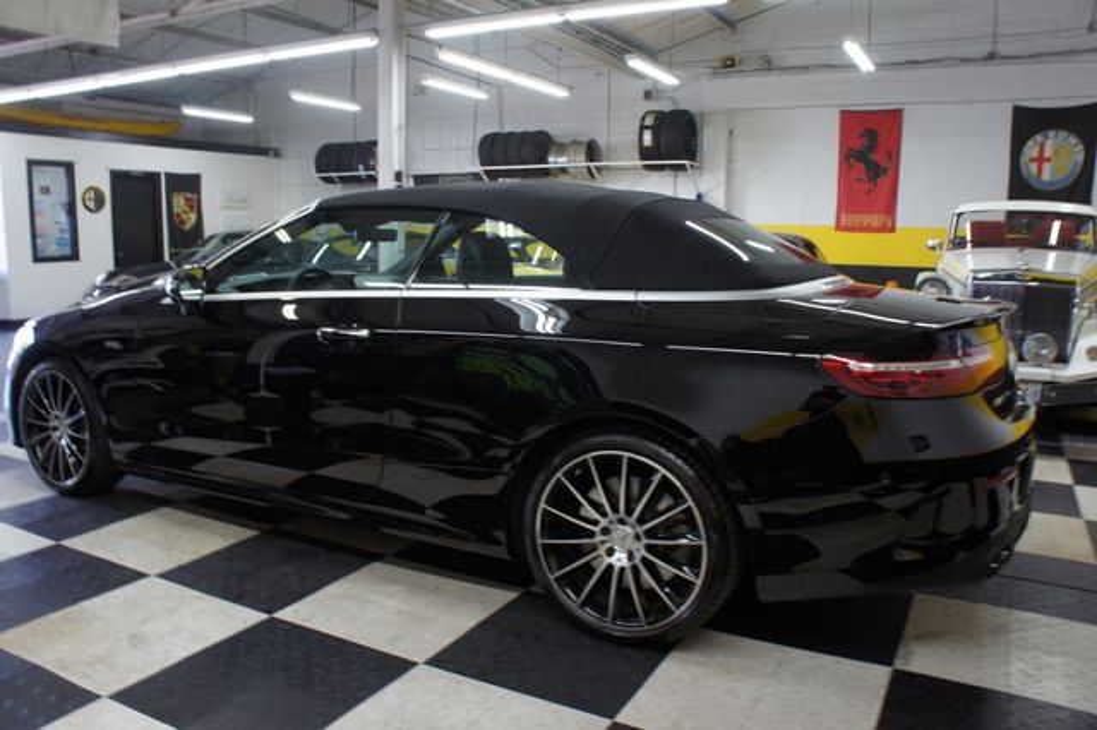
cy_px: 365
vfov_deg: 47.9
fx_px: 822
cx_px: 548
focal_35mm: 27
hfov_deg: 67.4
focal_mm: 18
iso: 800
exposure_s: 1/30
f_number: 7.1
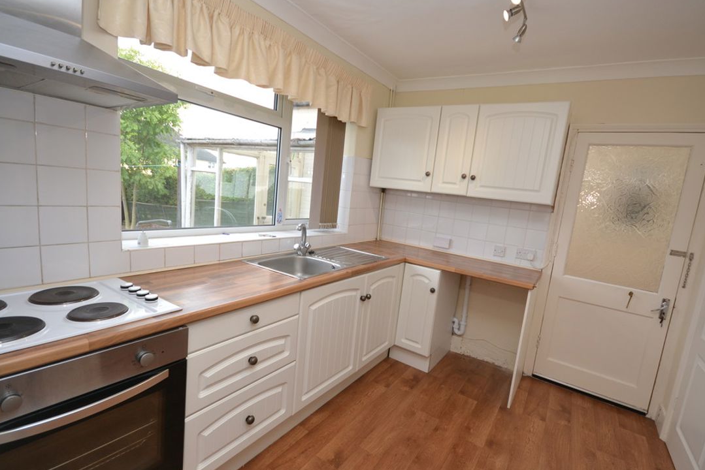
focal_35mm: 16
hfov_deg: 96.6
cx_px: 371
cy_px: 233
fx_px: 313
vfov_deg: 73.8
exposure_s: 1/125
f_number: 5.6
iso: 320
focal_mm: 10
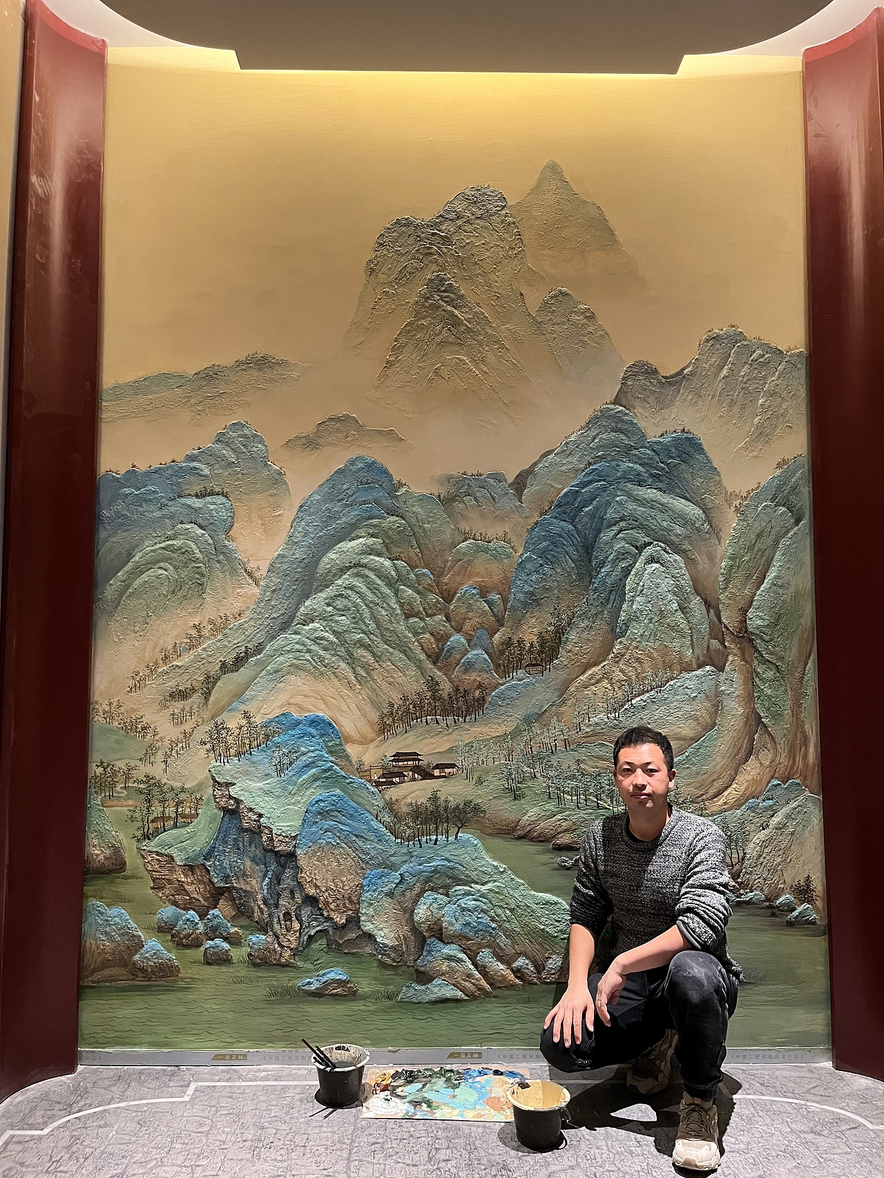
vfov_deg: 67.3
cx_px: 442
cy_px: 589
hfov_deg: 53.1
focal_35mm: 26
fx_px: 885
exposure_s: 1/60
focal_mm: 5.1
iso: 500
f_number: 1.6
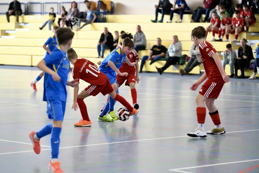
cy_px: 86
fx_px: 878
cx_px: 130
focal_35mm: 122
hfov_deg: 16.8
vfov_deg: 11.2
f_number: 2.8
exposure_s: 1/1250
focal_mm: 122
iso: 5000
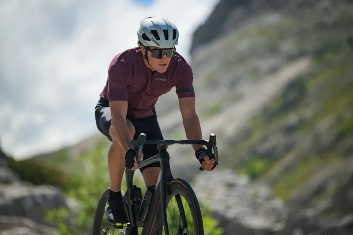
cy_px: 118
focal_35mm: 200
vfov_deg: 6.9
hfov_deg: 10.3
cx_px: 176
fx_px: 1961
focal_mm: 200
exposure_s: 1/2000
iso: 100
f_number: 2.8
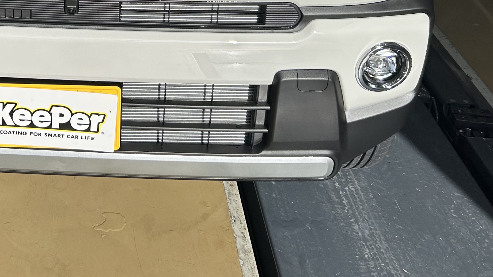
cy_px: -79
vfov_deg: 18.2
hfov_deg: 32.5
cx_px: 70
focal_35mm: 62
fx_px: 810
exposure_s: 1/5587
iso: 50
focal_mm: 5.7
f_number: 1.5
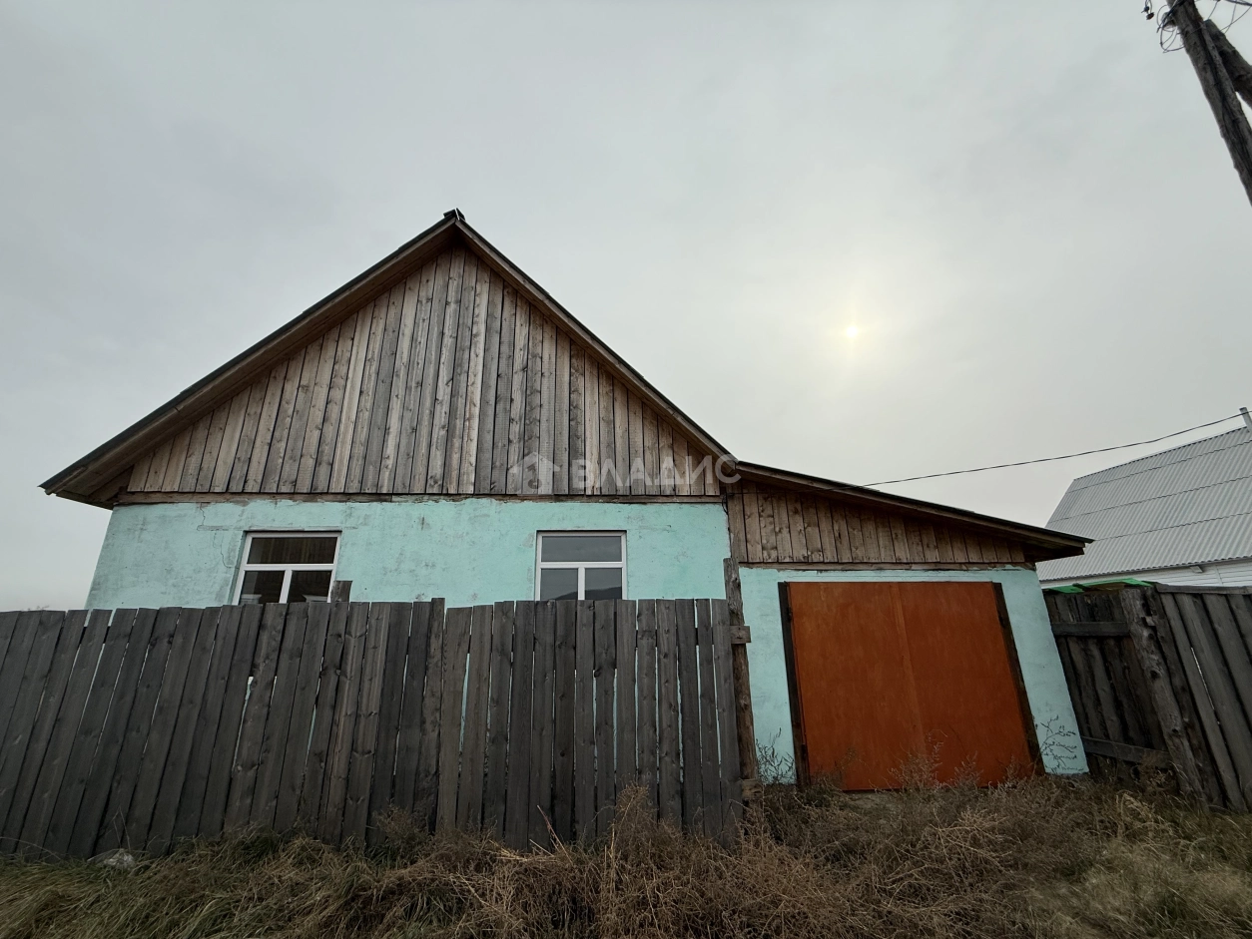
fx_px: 506
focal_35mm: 14
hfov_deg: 102.1
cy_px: 470
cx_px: 626
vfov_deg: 85.7
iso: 50
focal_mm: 2.22
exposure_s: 1/2165
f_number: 2.2
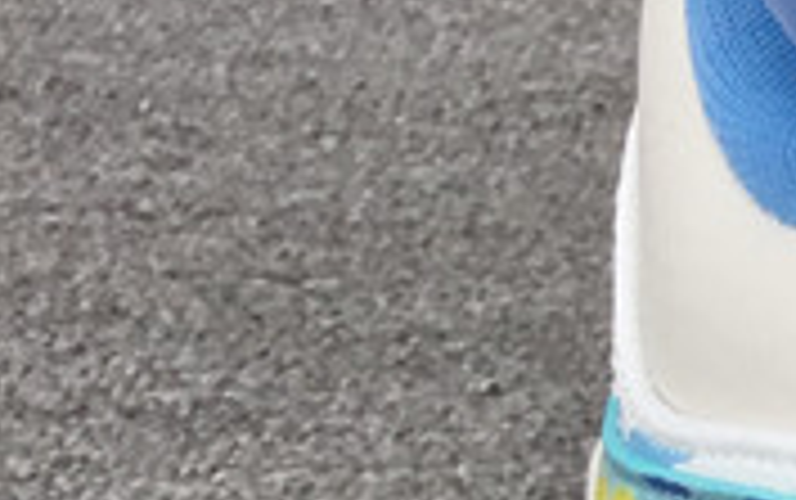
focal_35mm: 167
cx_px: 1979
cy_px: 700
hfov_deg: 10.6
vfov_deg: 7.8
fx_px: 3626
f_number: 2.4
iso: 25
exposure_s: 1/105
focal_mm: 3.3
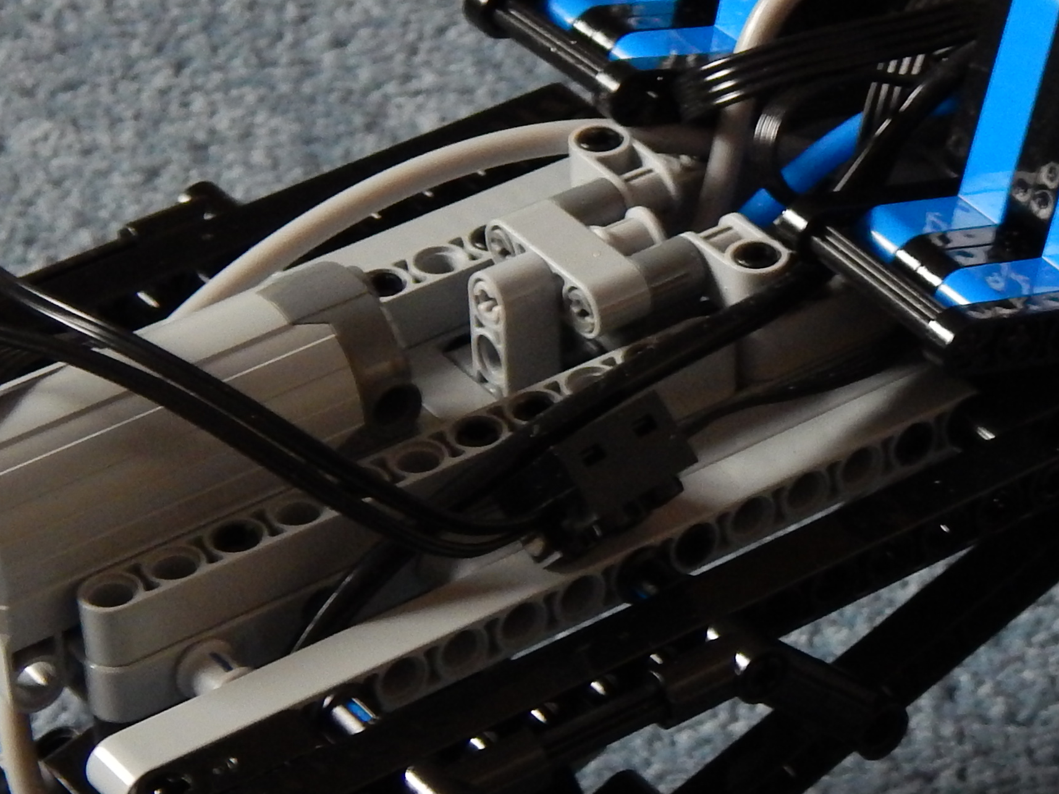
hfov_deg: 11.9
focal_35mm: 164
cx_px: 1081
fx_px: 5017
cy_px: 460
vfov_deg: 9.0
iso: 400
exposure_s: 1/13
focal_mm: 10.9
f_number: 4
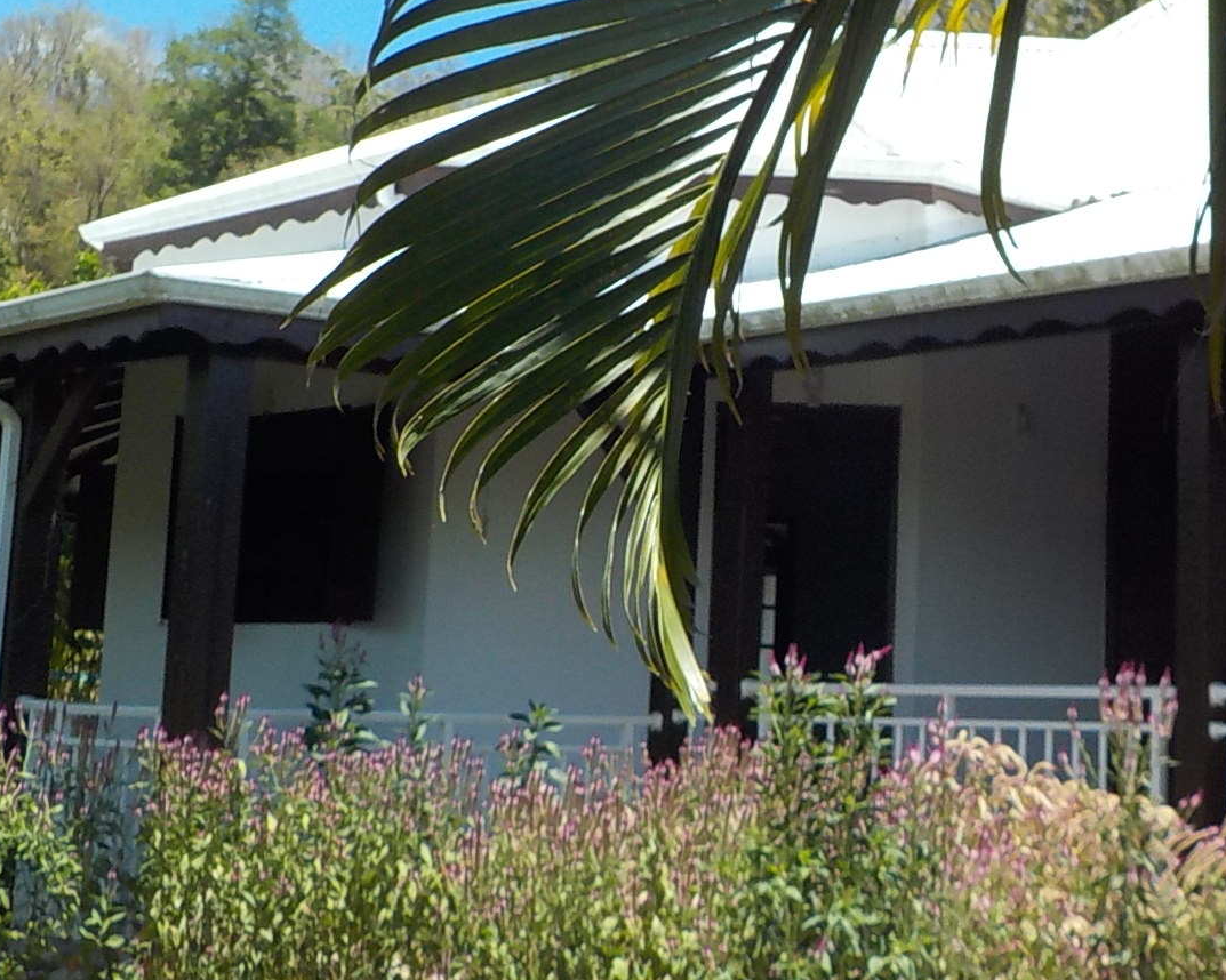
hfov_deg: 30.0
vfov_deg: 24.6
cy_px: 410
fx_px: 2249
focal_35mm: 62
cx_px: 903
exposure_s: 1/800
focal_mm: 4.1
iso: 125
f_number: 3.3
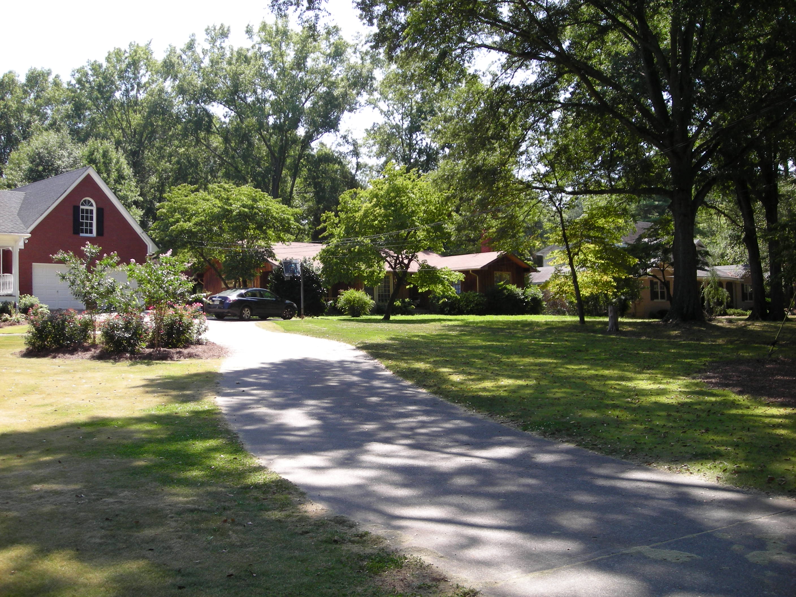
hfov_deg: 49.0
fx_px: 874
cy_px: 298
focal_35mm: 38
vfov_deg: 37.7
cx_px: 398
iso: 50
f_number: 3.2
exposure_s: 1/181
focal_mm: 6.3
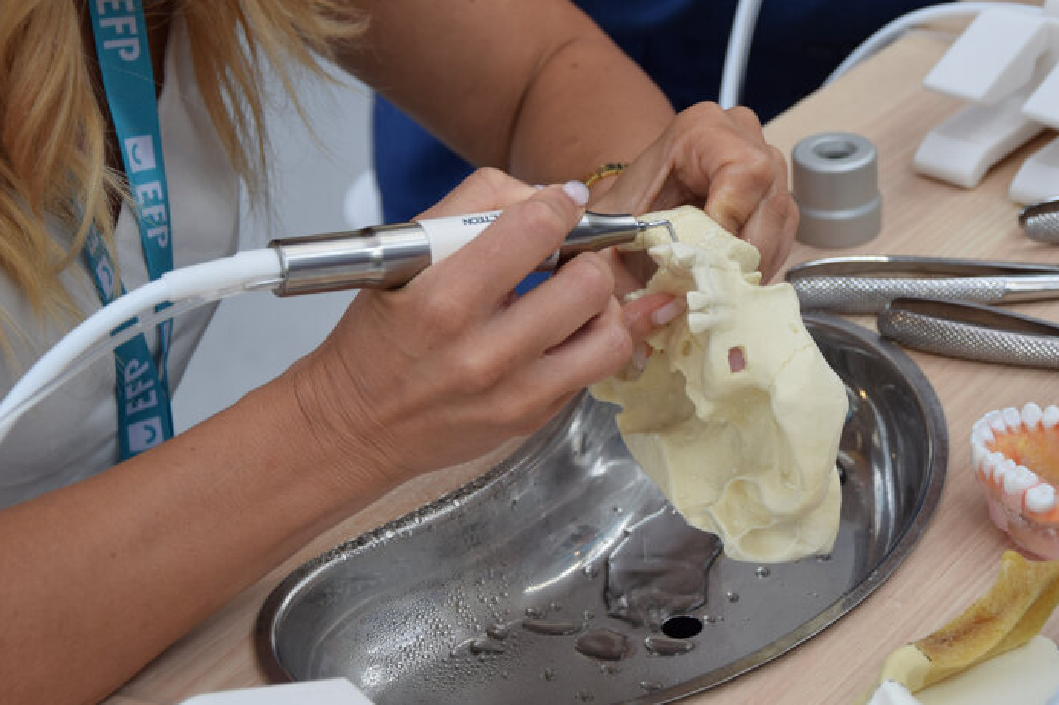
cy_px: 345
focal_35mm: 102
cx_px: 627
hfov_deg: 20.0
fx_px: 3000
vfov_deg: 13.4
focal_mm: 52
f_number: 5
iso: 100
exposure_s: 1/60
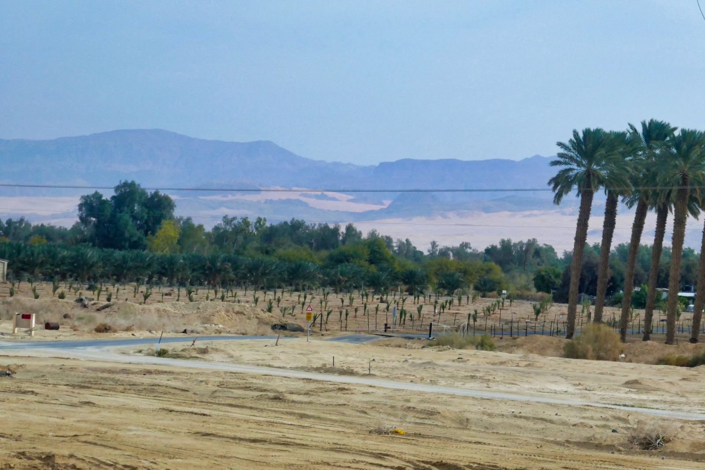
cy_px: 235
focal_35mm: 141
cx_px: 352
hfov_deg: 14.6
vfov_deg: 9.7
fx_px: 2761
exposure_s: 1/640
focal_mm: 51.3
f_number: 5.8
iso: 500
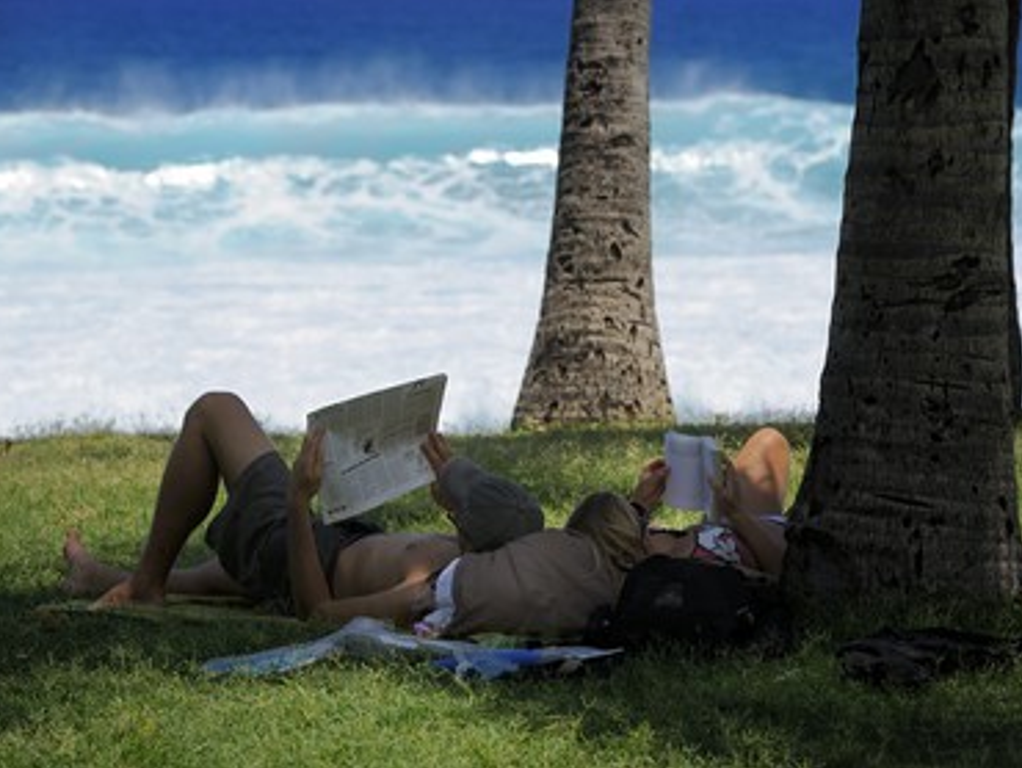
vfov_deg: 6.8
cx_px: 478
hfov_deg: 9.1
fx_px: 6440
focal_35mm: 218
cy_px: 384
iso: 200
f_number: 10
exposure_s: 1/400
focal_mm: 200
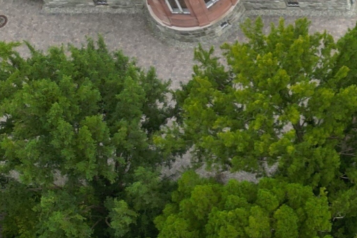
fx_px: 1348
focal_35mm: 136
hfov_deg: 13.5
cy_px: -120
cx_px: 639
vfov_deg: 9.8
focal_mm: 6.72
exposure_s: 1/500
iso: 120
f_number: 1.7
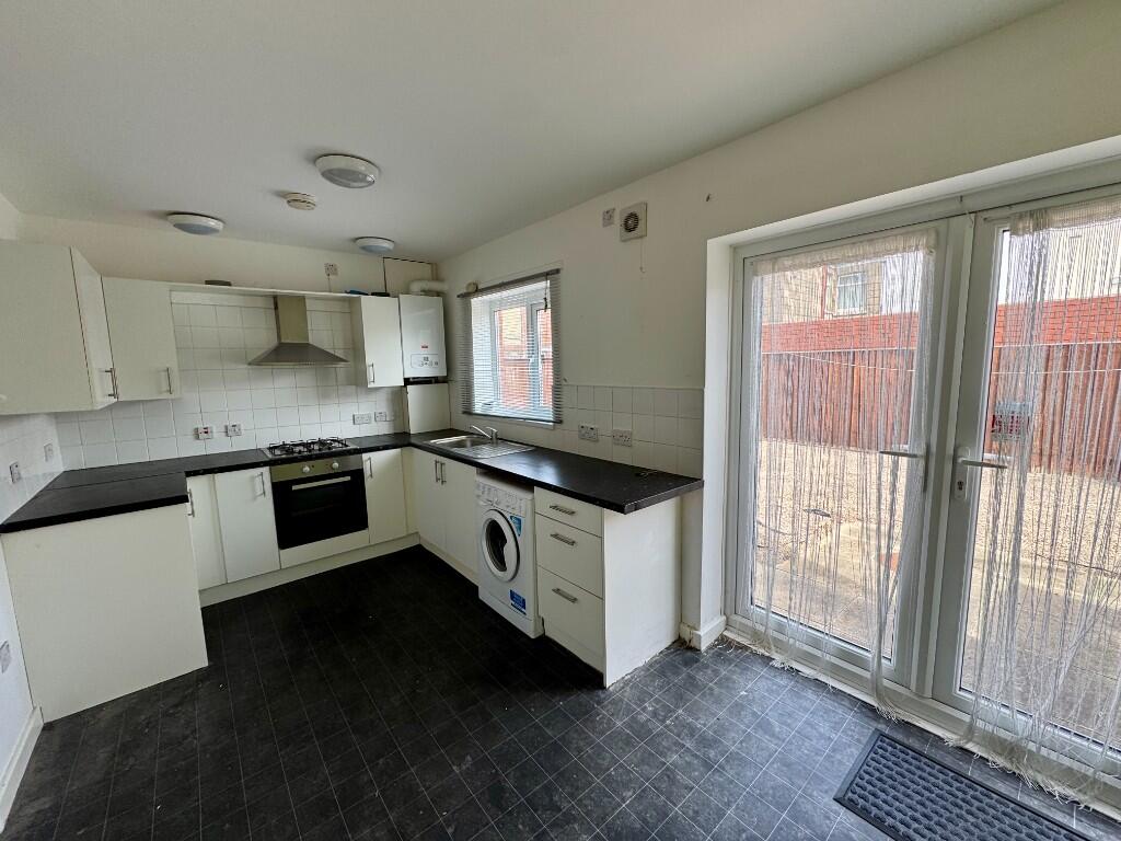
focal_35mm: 14
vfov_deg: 85.7
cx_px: 560
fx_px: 453
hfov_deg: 102.1
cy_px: 420
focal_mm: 2.22
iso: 40
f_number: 2.2
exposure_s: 1/132
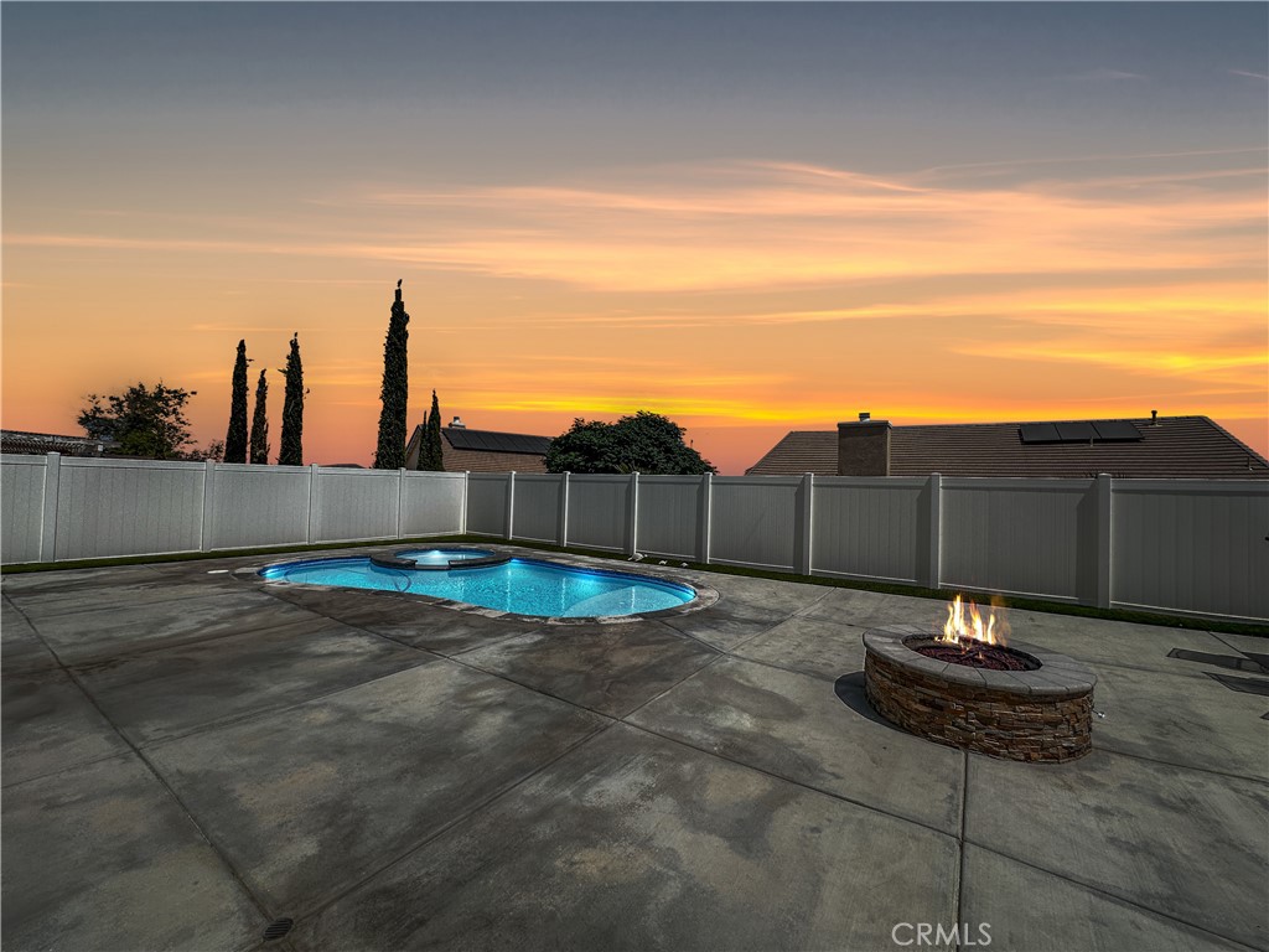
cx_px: 634
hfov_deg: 102.1
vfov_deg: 85.7
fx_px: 513
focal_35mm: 14
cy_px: 476
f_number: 2.2
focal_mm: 2.22
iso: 50
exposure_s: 1/5800
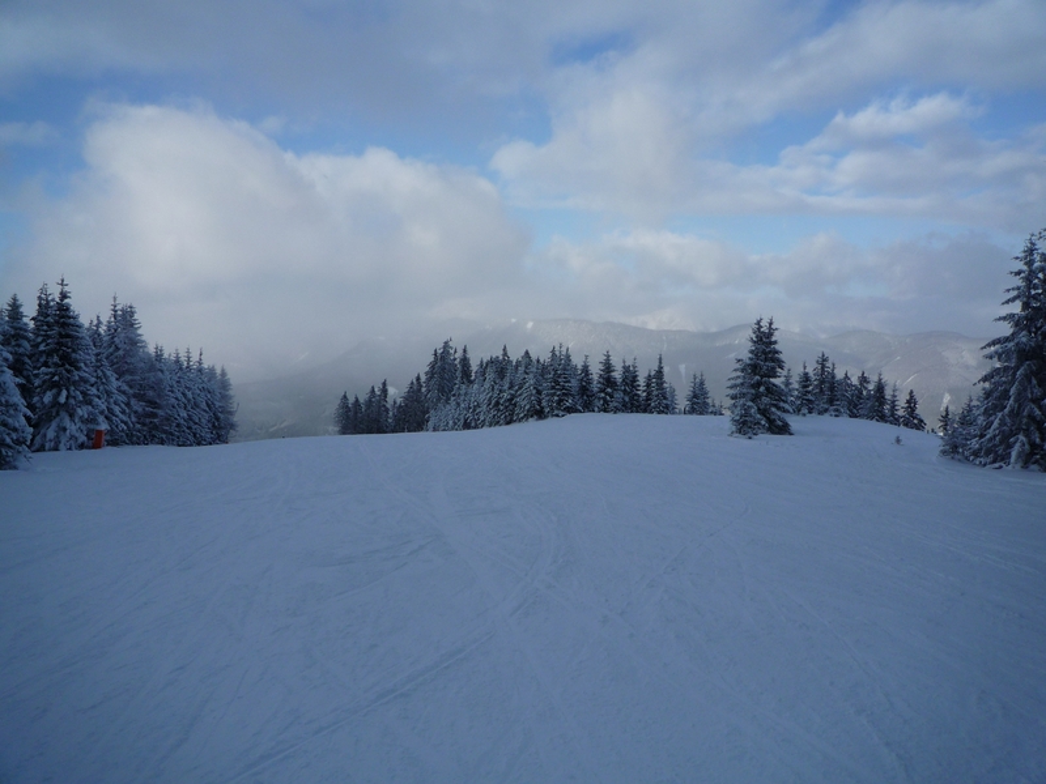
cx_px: 523
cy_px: 392
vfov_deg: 54.9
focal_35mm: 25
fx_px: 755
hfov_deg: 69.4
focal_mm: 4.4
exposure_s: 1/800
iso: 100
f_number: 4.5
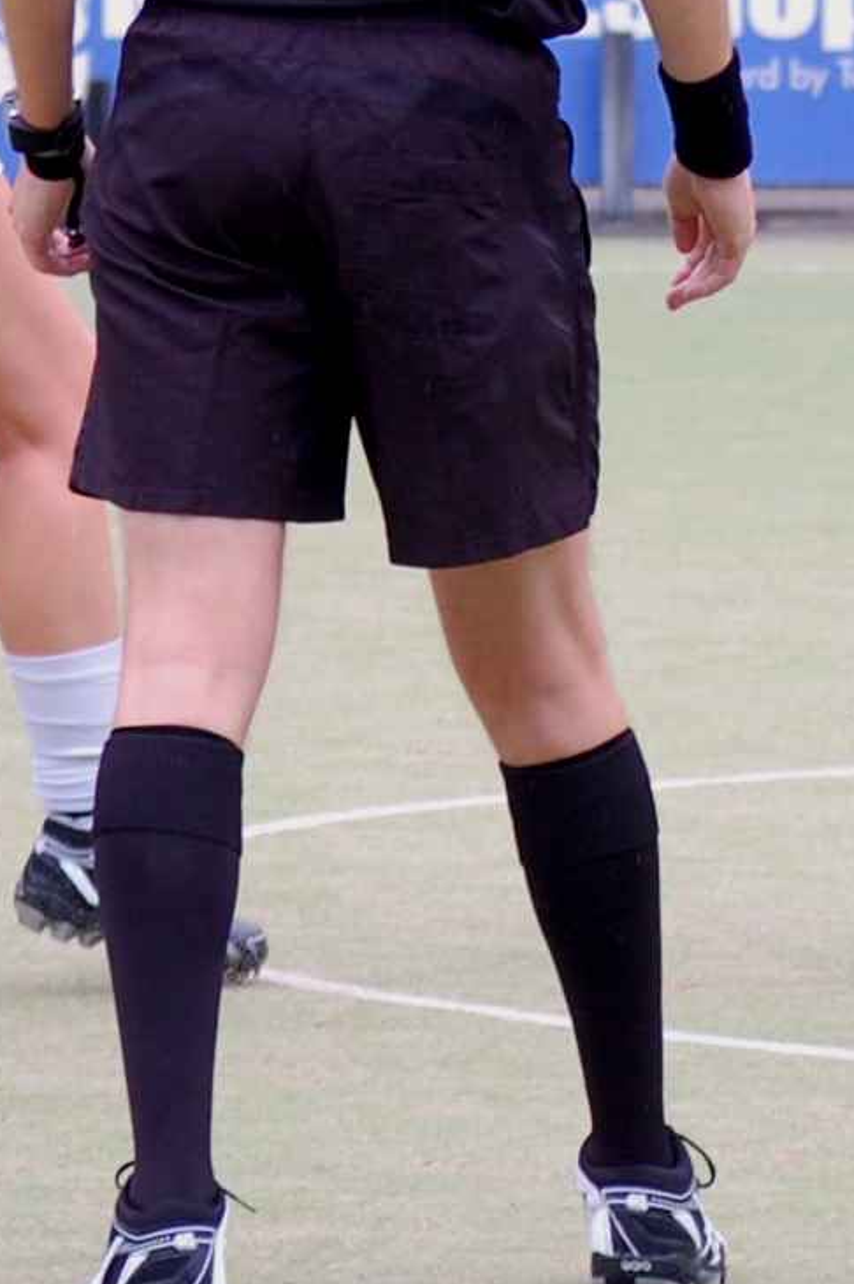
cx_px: 509
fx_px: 11407
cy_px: -62
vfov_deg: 6.4
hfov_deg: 4.3
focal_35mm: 320
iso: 400
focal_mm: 82
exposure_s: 1/400
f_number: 4.5
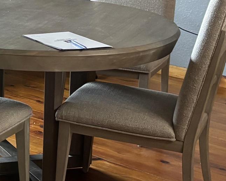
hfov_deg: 14.6
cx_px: -129
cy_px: 11
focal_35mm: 121
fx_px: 809
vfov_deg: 12.6
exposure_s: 1/60
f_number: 1.6
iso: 320
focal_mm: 5.96
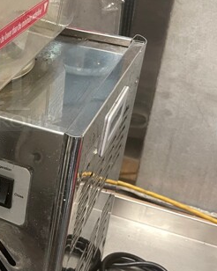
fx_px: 538
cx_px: -35
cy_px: 85
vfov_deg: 28.1
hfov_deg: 21.4
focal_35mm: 67
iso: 250
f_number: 1.6
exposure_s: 1/60
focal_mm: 5.1
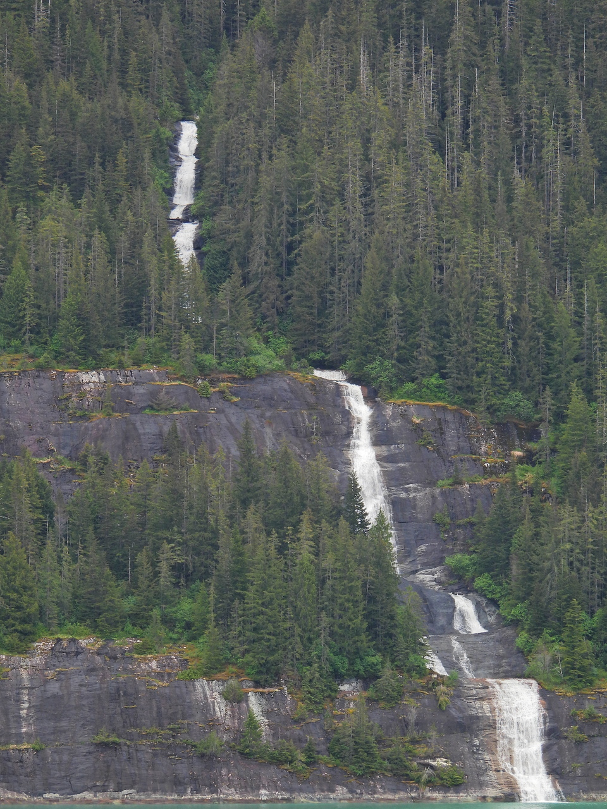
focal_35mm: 240
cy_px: 404
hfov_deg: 6.2
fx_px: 5611
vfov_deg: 8.2
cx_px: 304
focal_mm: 42.8
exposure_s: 1/160
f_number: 4.5
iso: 100
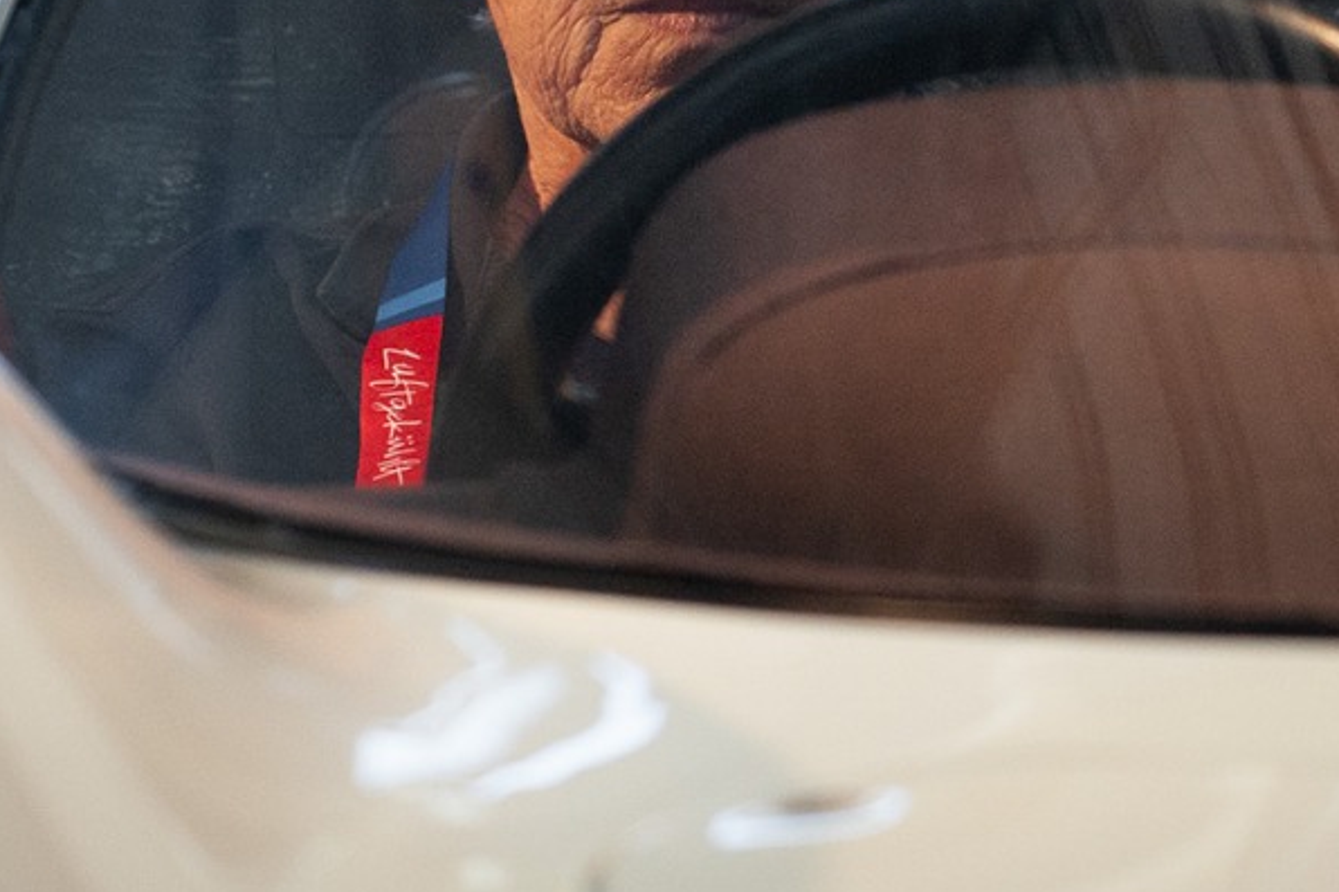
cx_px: 503
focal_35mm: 394
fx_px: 14650
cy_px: 106
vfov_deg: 3.5
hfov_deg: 5.2
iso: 1600
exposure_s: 1/640
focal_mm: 145
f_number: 4
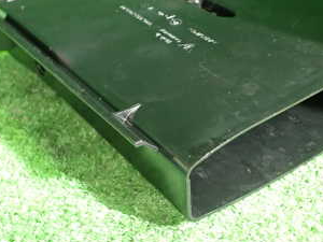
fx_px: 560
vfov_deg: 24.3
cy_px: 77
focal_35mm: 60
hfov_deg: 32.0
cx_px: 203
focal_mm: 5.4
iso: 500
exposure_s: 1/30
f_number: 2.3
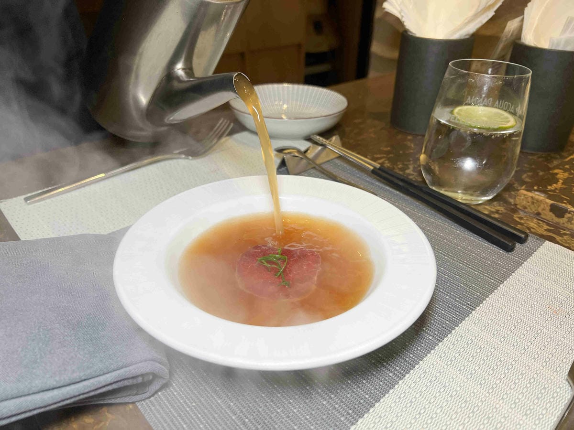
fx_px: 431
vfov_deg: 53.1
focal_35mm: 26
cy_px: 215
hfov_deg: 67.3
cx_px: 287
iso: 80
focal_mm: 5.7
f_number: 1.5
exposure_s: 1/121
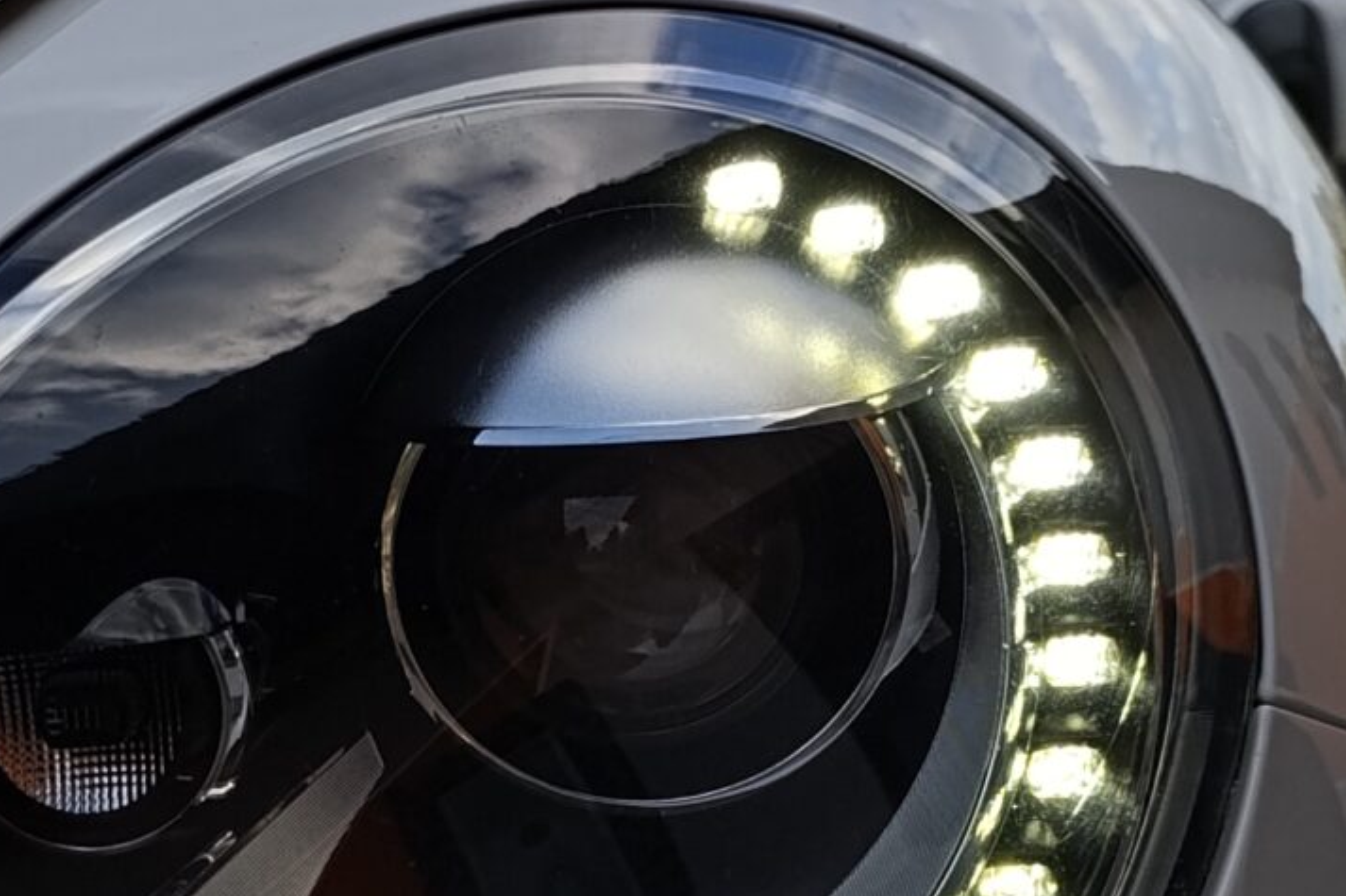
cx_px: 157
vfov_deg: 15.6
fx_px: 3214
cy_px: 864
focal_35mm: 86
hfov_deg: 23.1
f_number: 1.6
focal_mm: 6.14
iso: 50
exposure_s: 1/392
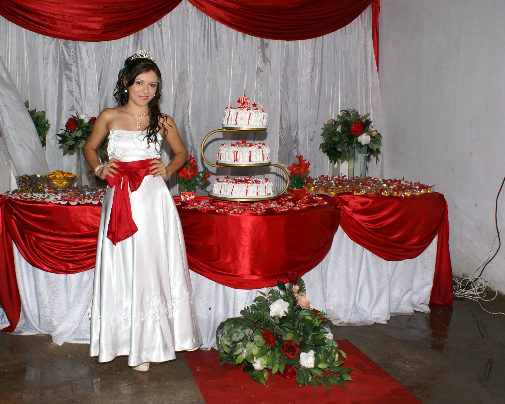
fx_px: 613
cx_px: 207
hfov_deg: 44.6
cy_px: 203
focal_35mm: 41
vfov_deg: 36.5
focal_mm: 24
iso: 400
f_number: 5.6
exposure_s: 1/60
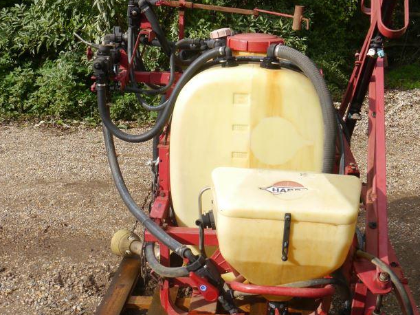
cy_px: 151
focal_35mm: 57
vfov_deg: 25.6
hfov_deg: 33.6
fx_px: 691
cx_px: 269
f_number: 7.1
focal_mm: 17
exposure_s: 1/400
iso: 160
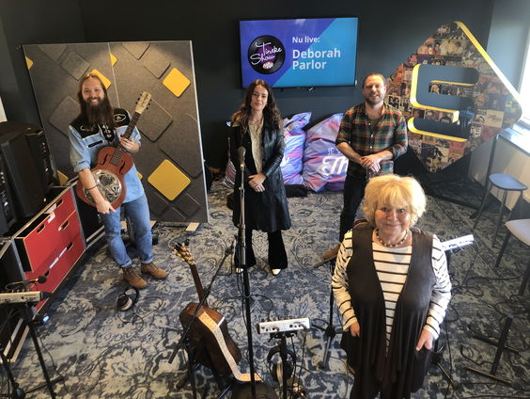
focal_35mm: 28
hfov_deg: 63.4
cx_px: 265
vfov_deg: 49.8
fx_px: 429
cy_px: 200
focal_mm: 3.99
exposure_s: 1/17
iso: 40
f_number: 1.8
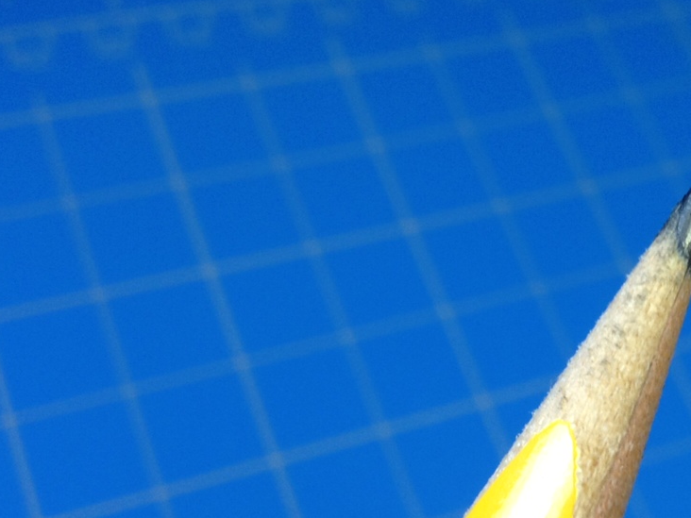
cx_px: 578
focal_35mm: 78
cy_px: 237
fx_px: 1557
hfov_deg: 24.5
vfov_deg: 18.9
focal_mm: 4.28
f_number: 2.4
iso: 64
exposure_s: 1/20
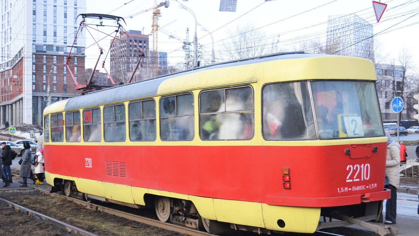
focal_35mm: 51
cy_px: 127
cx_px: 211
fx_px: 567
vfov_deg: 23.5
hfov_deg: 40.6
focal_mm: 32
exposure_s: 1/500
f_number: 4.8
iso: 500
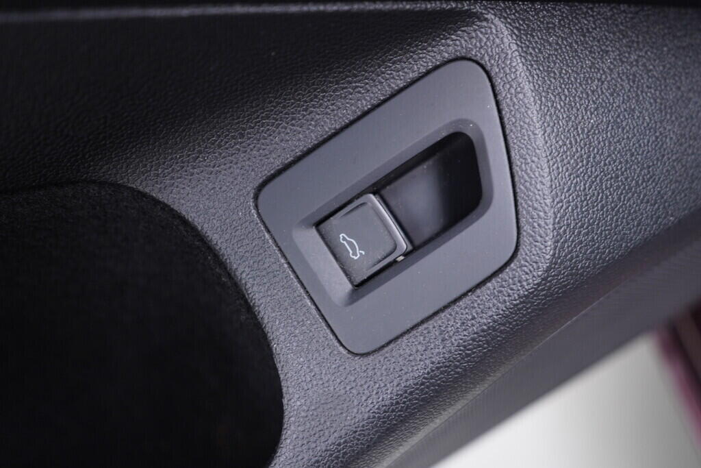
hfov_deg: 53.1
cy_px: 234
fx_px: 701
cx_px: 350
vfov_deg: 36.9
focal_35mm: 36
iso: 320
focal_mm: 24
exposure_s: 1/40
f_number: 2.8
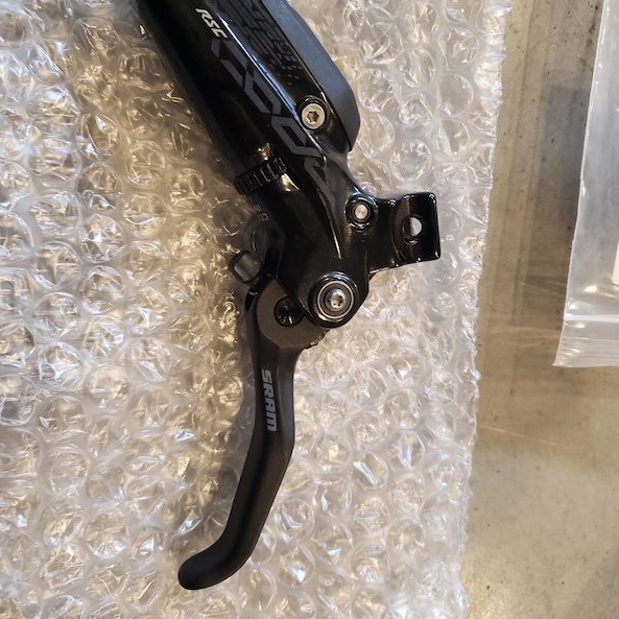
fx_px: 627
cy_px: 262
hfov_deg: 52.5
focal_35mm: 31
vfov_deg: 52.3
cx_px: 310
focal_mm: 4.3
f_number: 1.5
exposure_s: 1/20
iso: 250
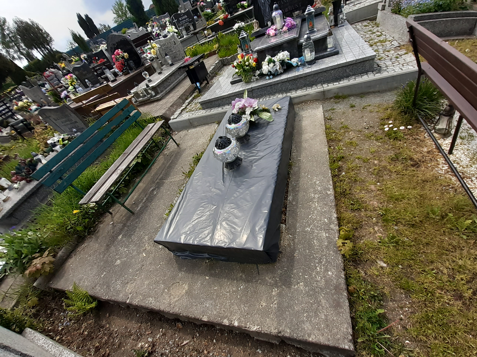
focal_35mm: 13
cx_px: 238
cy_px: 178
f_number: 2.2
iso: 40
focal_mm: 1.13
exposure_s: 1/710
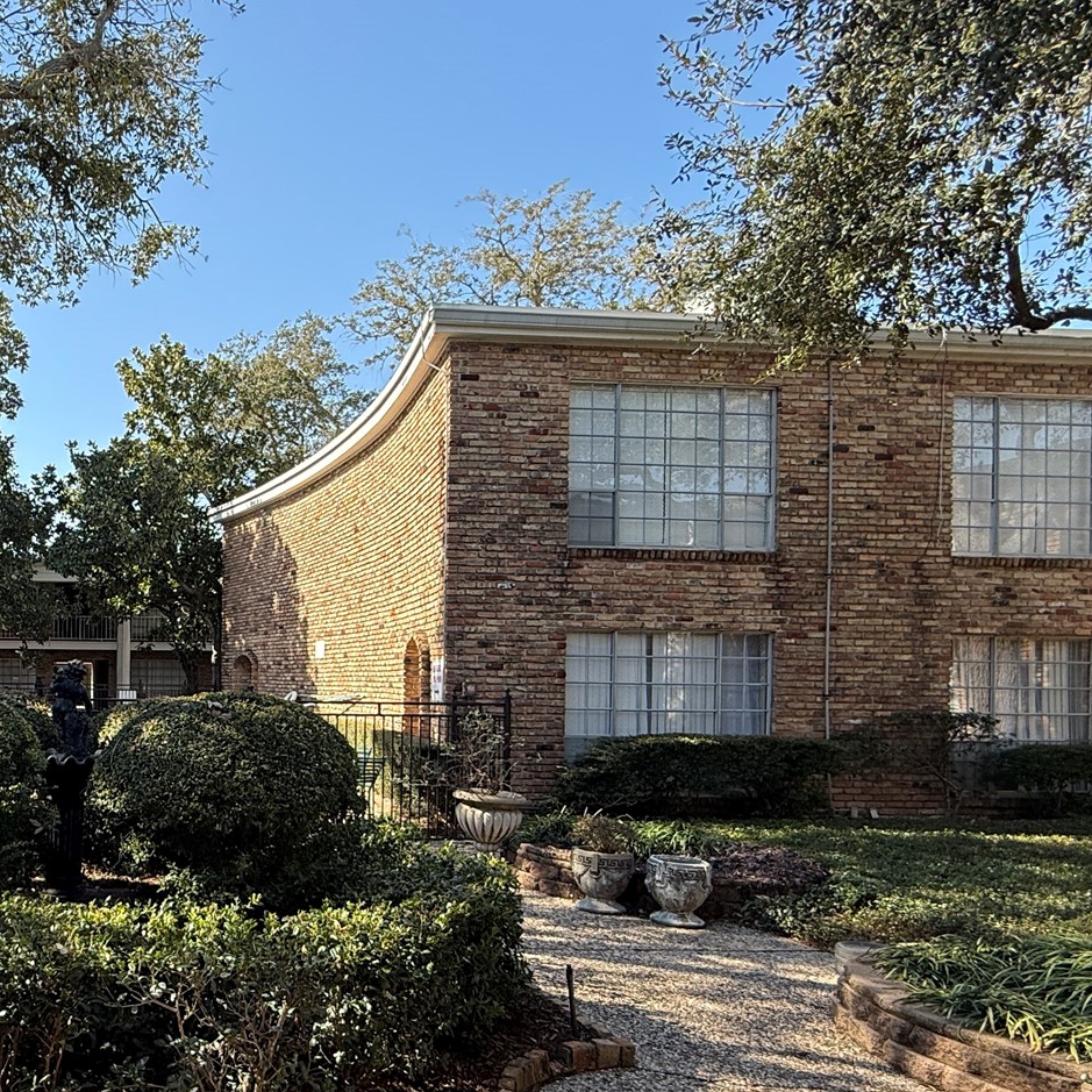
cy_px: 687
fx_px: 964
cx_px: 98
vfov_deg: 58.3
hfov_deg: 51.7
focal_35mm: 27
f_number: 2.2
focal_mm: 2.22
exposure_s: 1/398
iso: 64
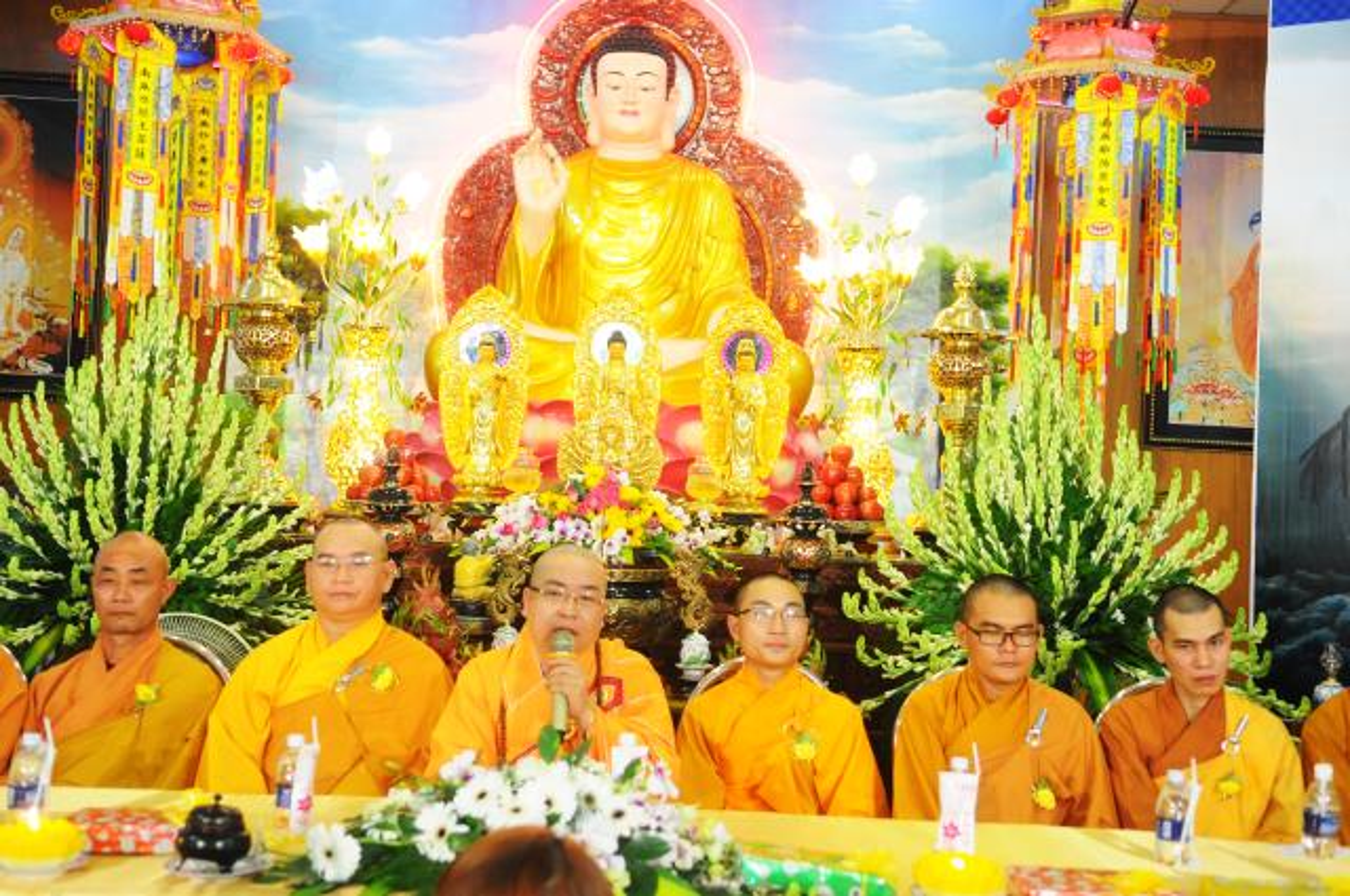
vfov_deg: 29.8
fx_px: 1685
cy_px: 448
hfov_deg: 43.7
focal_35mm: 45
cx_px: 675
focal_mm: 30
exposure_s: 1/50
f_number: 2.8
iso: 800
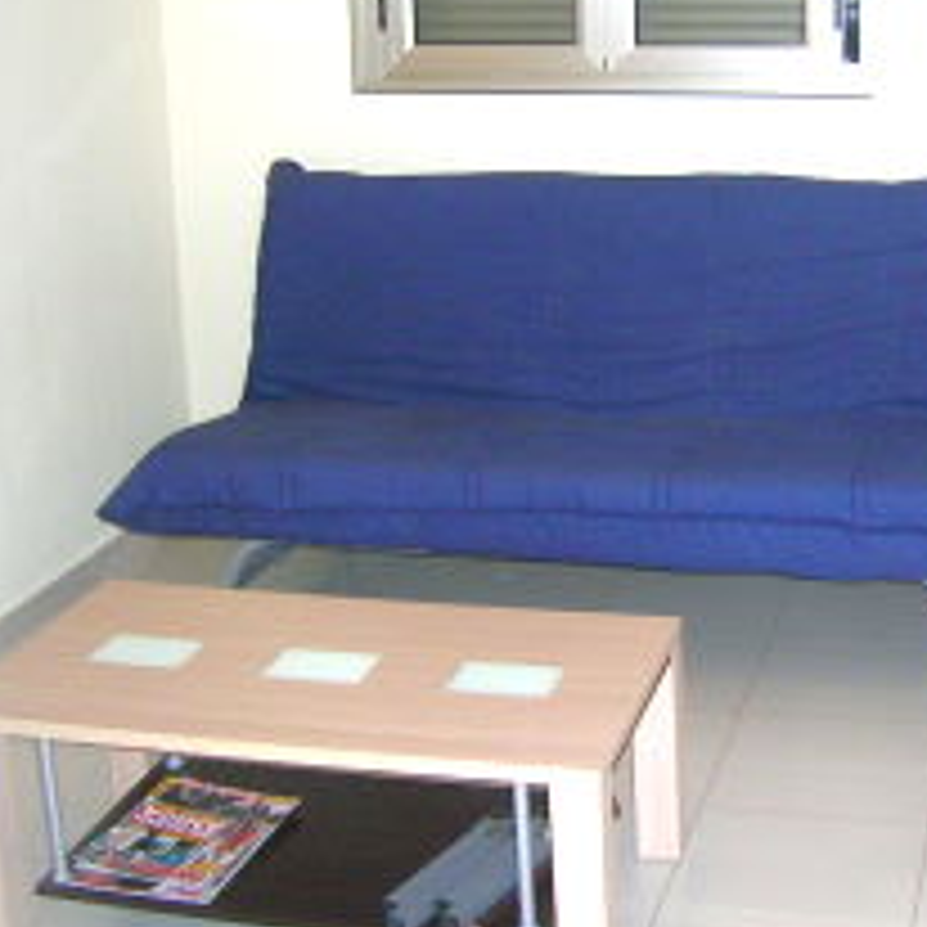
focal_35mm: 60
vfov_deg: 28.6
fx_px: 1818
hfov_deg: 28.0
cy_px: 392
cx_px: 742
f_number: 2.8
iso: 197
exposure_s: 1/60.1
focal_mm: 5.4
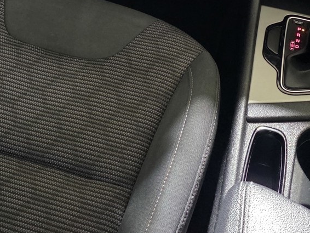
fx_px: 582
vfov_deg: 20.9
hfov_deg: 29.7
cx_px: 118
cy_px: -53
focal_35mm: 65
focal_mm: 6.3
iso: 1250
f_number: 1.7
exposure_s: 1/40.1
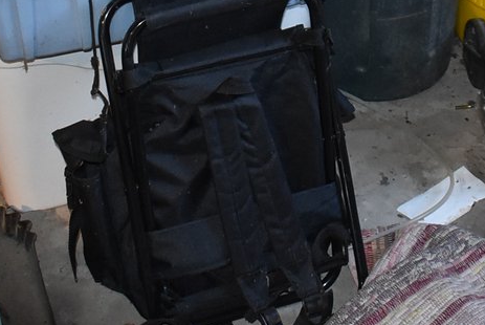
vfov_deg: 13.3
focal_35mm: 99
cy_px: -116
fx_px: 1335
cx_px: 376
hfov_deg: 20.4
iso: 1400
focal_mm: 18
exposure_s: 1/125
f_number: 3.5
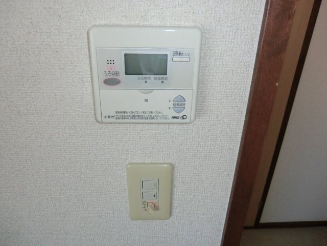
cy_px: 123
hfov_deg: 71.6
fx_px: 227
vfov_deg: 56.8
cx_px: 164
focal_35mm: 24
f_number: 3.2
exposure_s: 1/60
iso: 160
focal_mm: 4.3
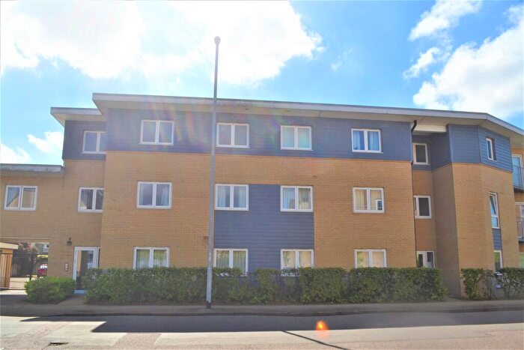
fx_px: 437
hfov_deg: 61.9
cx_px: 262
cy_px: 175
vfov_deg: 43.6
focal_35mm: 30
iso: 100
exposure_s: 1/200
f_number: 10
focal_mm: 20
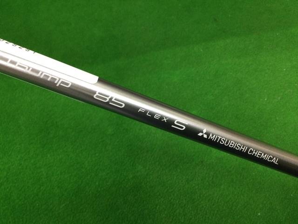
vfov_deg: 45.4
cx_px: 149
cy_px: 112
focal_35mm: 31
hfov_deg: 58.4
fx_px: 267
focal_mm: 3.3
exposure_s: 1/30
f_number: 2.4
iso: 100
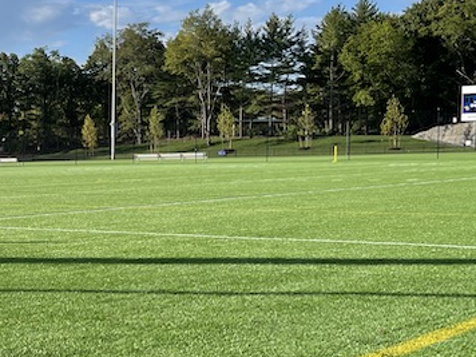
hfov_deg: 23.9
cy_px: 230
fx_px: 1004
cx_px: -120
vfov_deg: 20.1
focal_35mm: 73
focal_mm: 5.1
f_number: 1.6
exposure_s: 1/2899
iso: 50
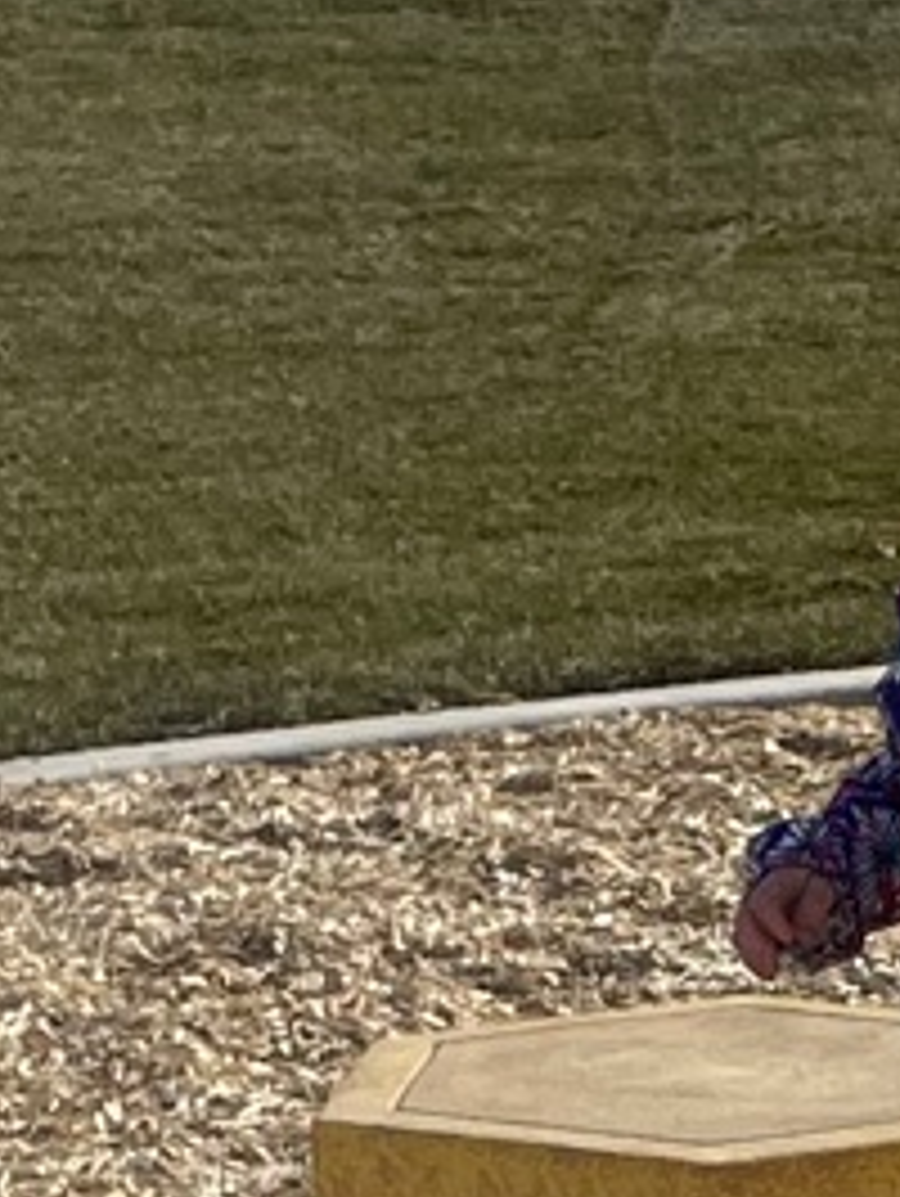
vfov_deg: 9.6
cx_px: 1620
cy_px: 1701
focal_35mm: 200
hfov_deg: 7.2
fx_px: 6922
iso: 32
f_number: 1.6
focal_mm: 4.2
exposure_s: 1/5556
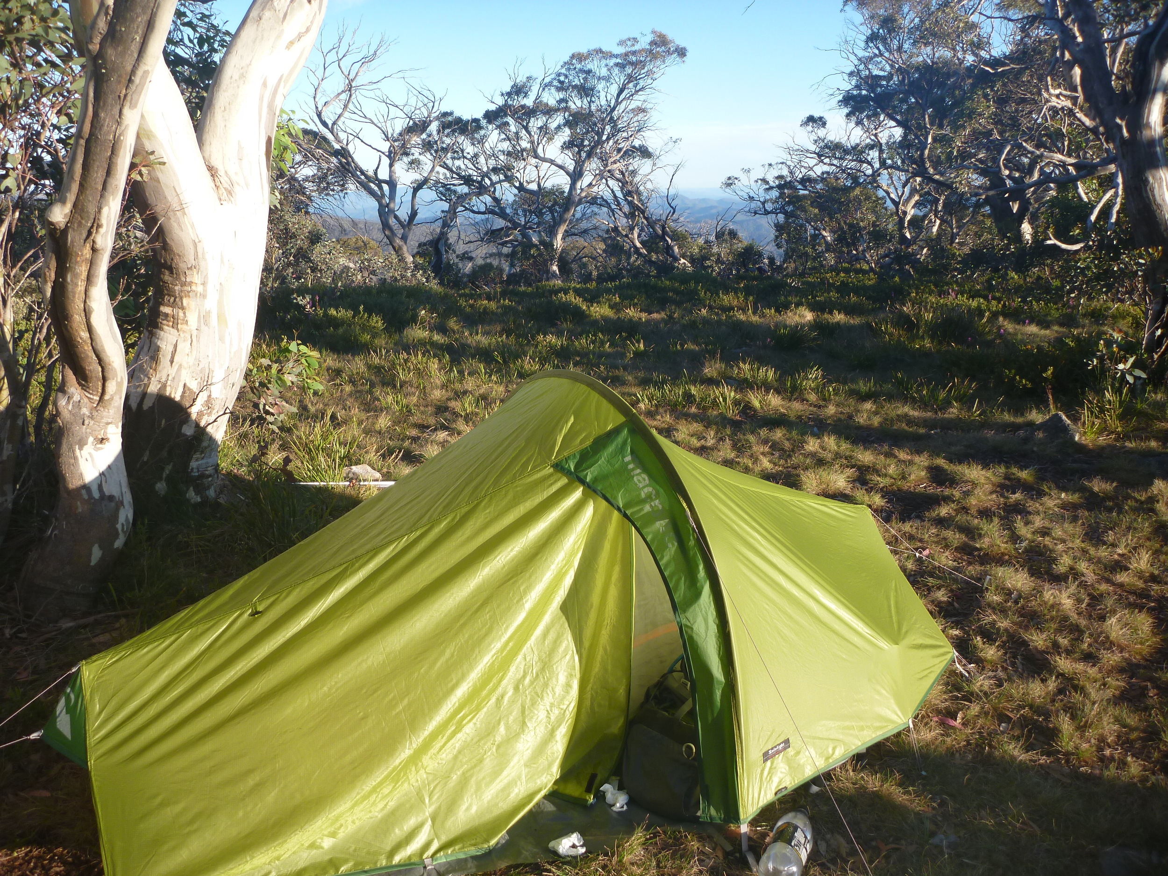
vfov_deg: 49.7
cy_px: 438
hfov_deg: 63.4
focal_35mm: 28
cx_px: 584
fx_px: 945
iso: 80
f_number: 3.3
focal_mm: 4.9
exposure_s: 1/200
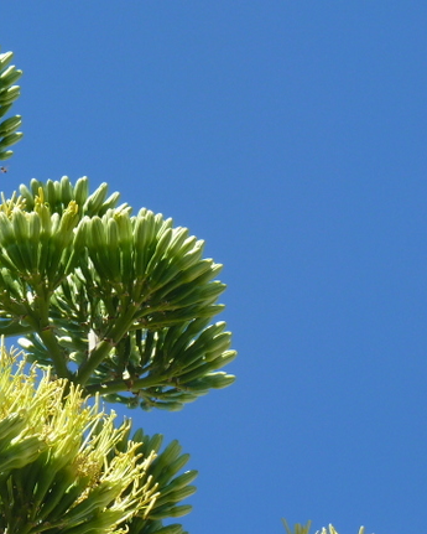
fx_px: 4737
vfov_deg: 6.4
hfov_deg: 5.1
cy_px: 268
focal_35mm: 300
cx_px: -165
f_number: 5.6
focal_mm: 24.5
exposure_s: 1/250
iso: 80
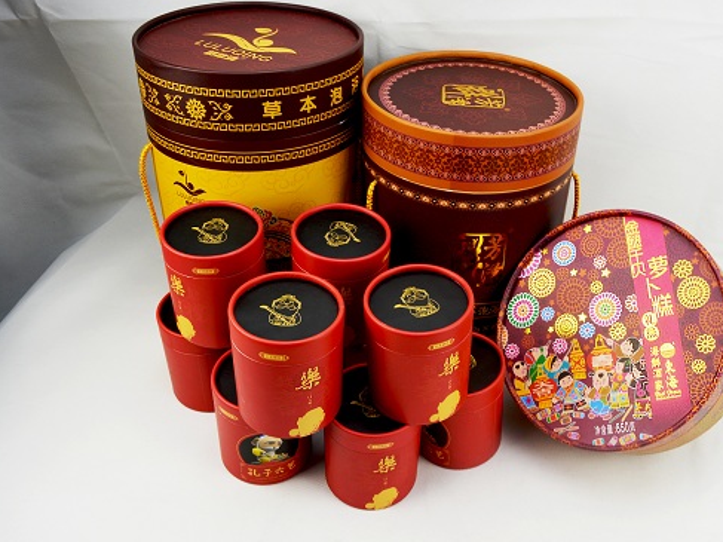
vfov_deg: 44.1
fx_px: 668
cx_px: 441
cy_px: 269
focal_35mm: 32
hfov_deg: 56.3
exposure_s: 1/15
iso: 100
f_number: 9.5
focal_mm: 18
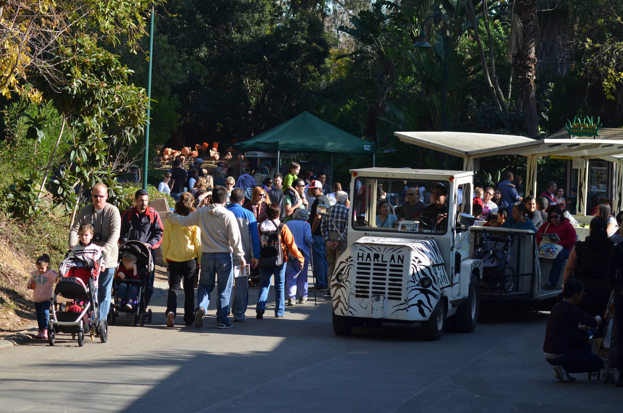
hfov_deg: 19.5
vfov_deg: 13.0
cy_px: 206
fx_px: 1813
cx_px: 312
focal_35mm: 105
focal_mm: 70
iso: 280
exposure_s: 1/500
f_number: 5.6
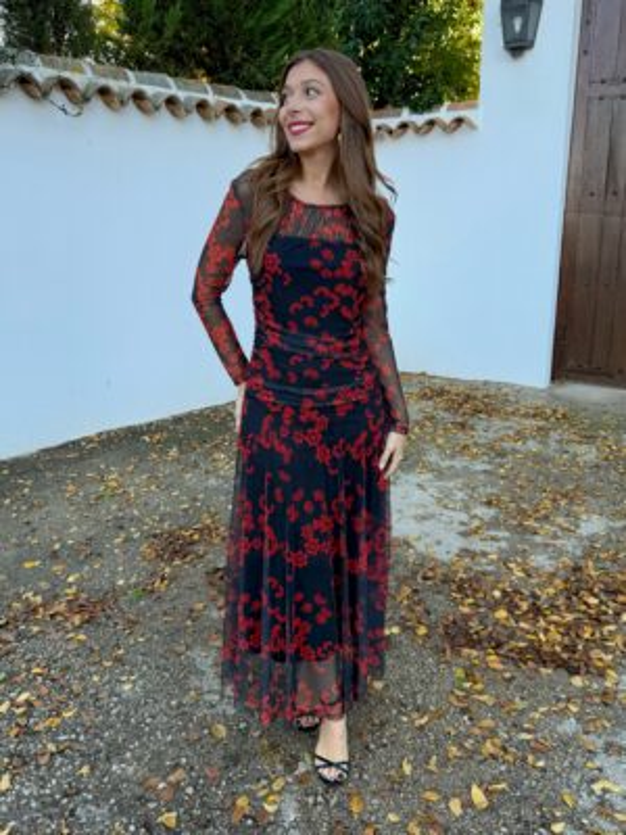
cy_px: 418
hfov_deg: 56.8
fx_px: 579
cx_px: 313
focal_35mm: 24
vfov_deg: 71.6
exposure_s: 1/307
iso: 80
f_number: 1.78
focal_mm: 6.76
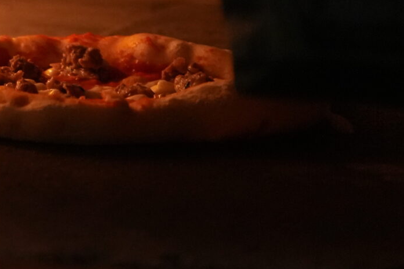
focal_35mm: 147
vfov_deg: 9.3
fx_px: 1649
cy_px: 30
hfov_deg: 12.7
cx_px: -314
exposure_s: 1/160
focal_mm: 40
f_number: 4
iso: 8000
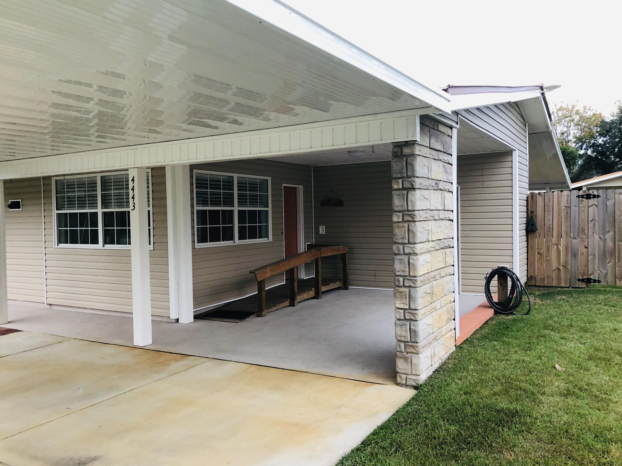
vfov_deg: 48.2
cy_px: 232
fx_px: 521
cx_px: 307
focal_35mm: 29
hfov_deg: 61.7
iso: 40
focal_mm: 3.99
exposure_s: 1/30
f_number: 1.8
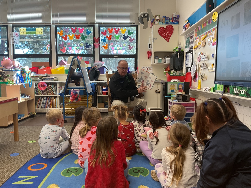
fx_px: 210
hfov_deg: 61.7
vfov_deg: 48.2
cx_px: 126
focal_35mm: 29
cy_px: 94
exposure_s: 1/120
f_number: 1.8
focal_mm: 3
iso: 64
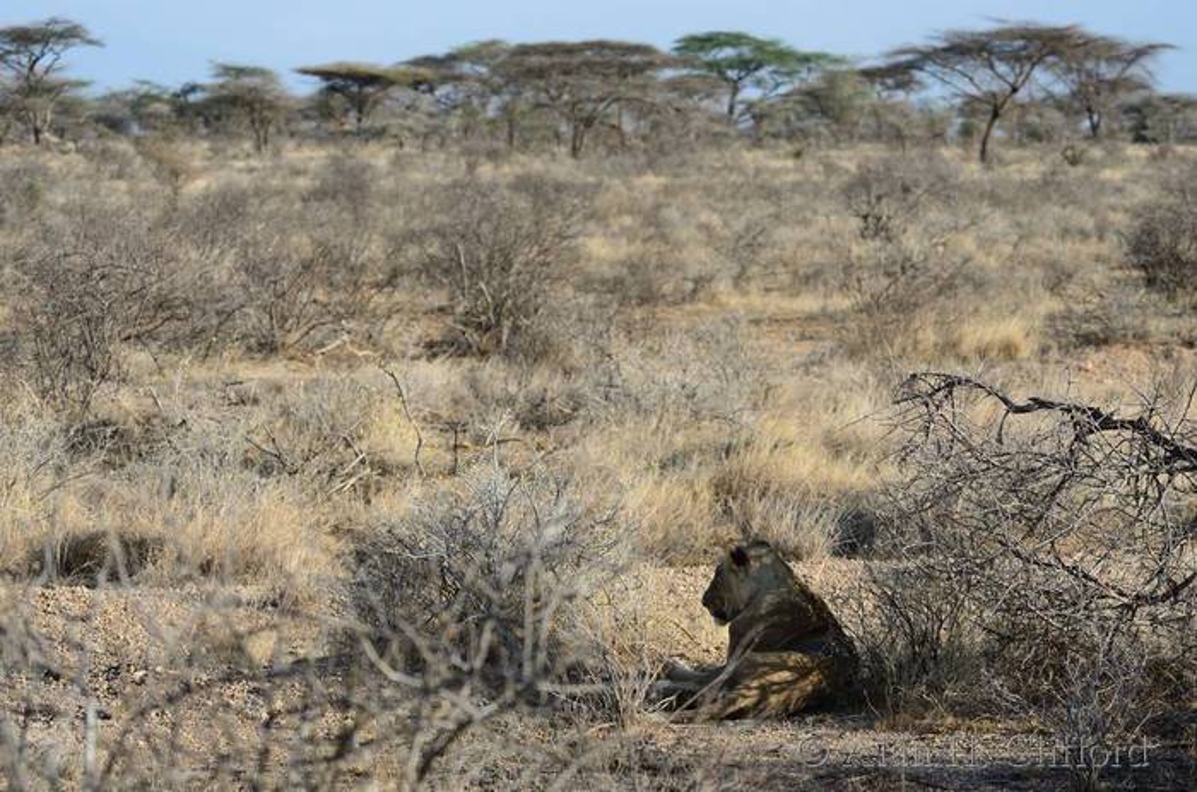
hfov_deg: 13.5
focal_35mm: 153
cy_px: 396
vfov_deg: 8.9
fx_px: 5075
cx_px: 598
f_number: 6.3
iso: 200
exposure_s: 1/500
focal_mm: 102
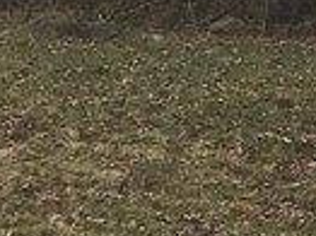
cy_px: -137
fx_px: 2070
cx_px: 984
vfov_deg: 6.4
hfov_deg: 7.5
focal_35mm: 227
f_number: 2.2
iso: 25
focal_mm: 4.15
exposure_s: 1/1202
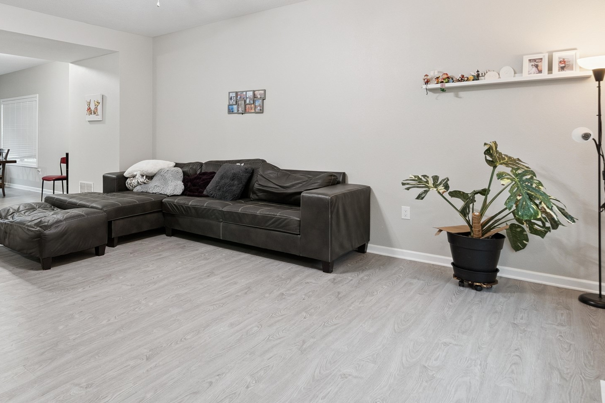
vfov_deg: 52.3
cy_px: 140
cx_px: 211
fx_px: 403
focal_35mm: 24
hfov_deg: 71.9
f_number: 9
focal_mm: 16
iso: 800
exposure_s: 1/10
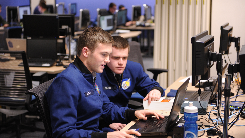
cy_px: 72
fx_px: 481
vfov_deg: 16.3
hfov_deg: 28.6
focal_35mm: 74
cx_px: 123
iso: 1000
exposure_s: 1/60
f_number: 2.8
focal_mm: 70
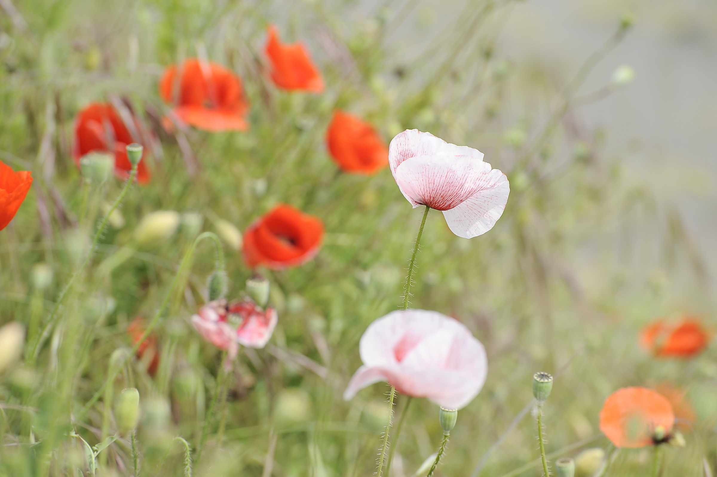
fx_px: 4180
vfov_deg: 6.5
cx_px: 358
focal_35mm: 210
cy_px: 238
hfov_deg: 9.8
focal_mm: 210
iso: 200
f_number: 9
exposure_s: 1/320
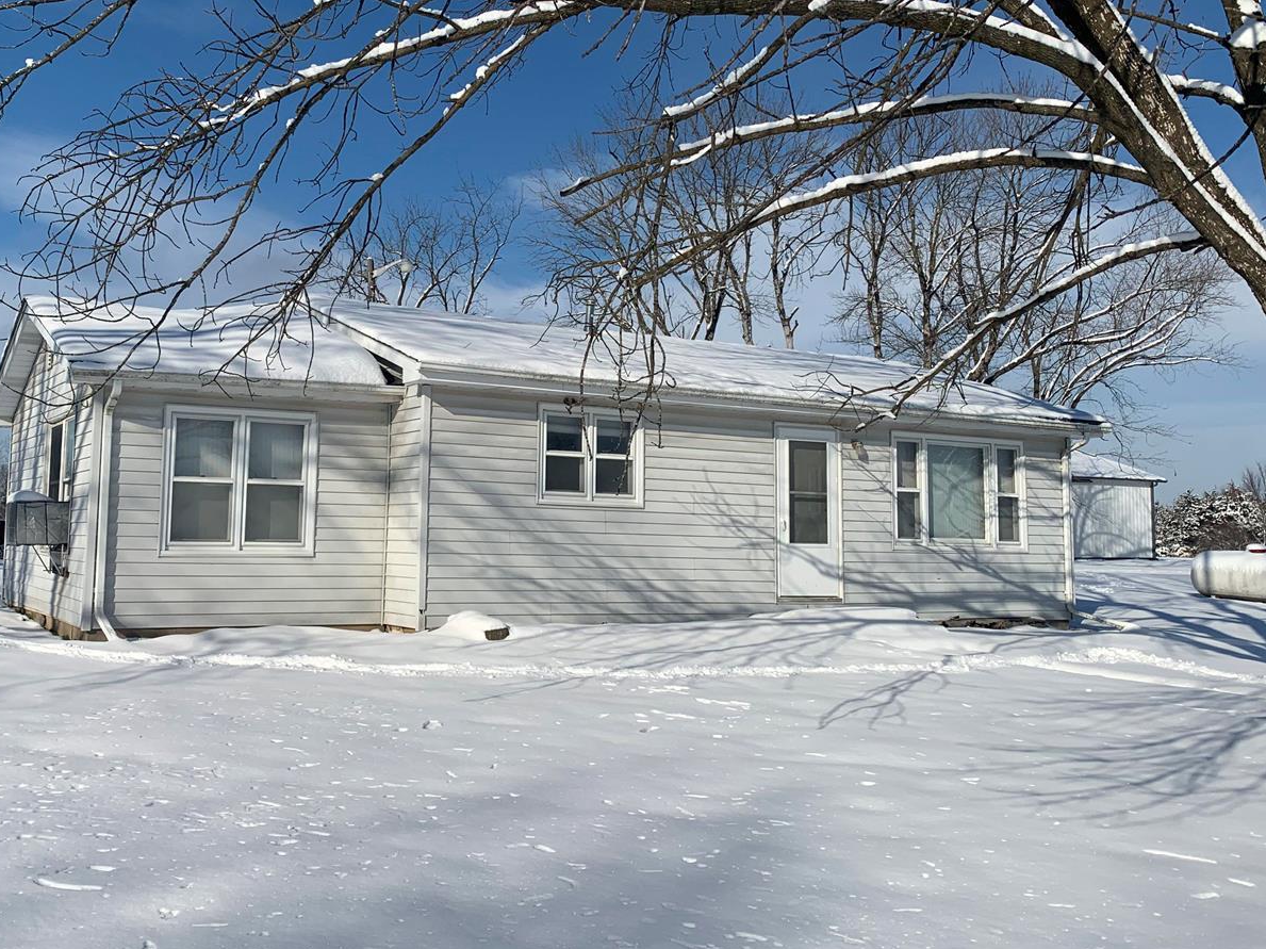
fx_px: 1280
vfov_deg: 40.6
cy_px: 399
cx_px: 552
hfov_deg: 52.5
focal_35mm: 35
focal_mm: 4.25
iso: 25
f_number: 1.8
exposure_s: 1/6061
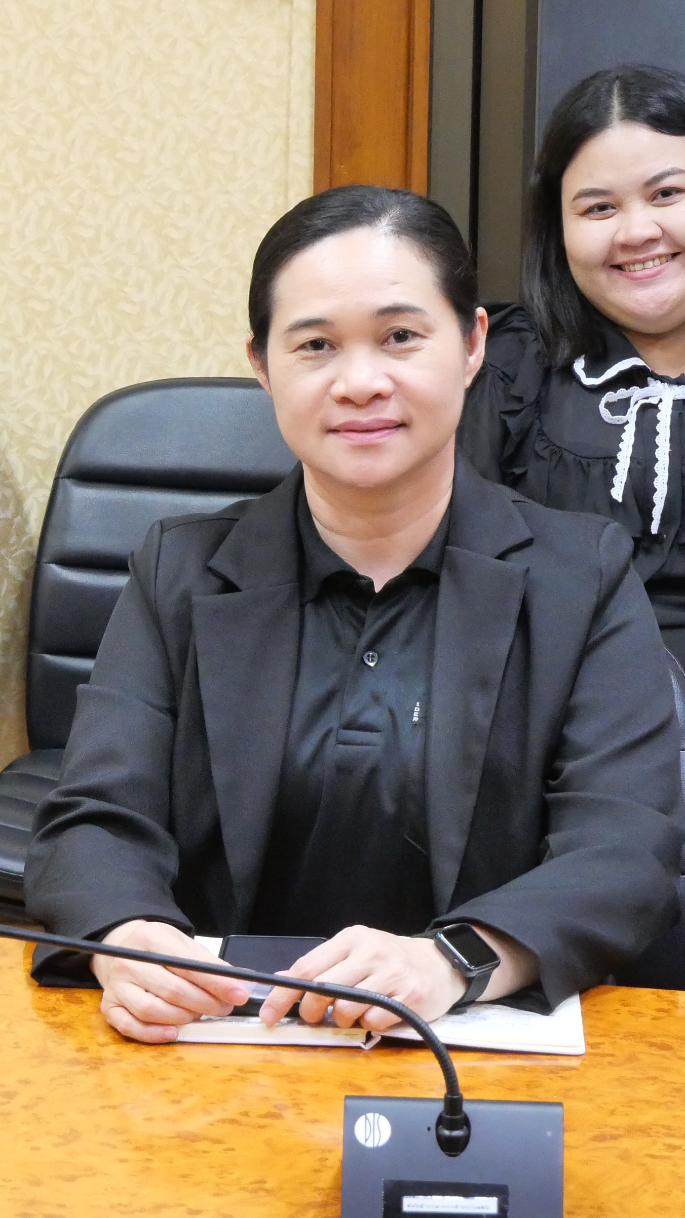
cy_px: 608
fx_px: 3971
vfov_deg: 17.4
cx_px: -14
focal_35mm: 123
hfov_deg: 9.8
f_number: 6.3
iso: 3200
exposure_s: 1/15
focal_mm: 38
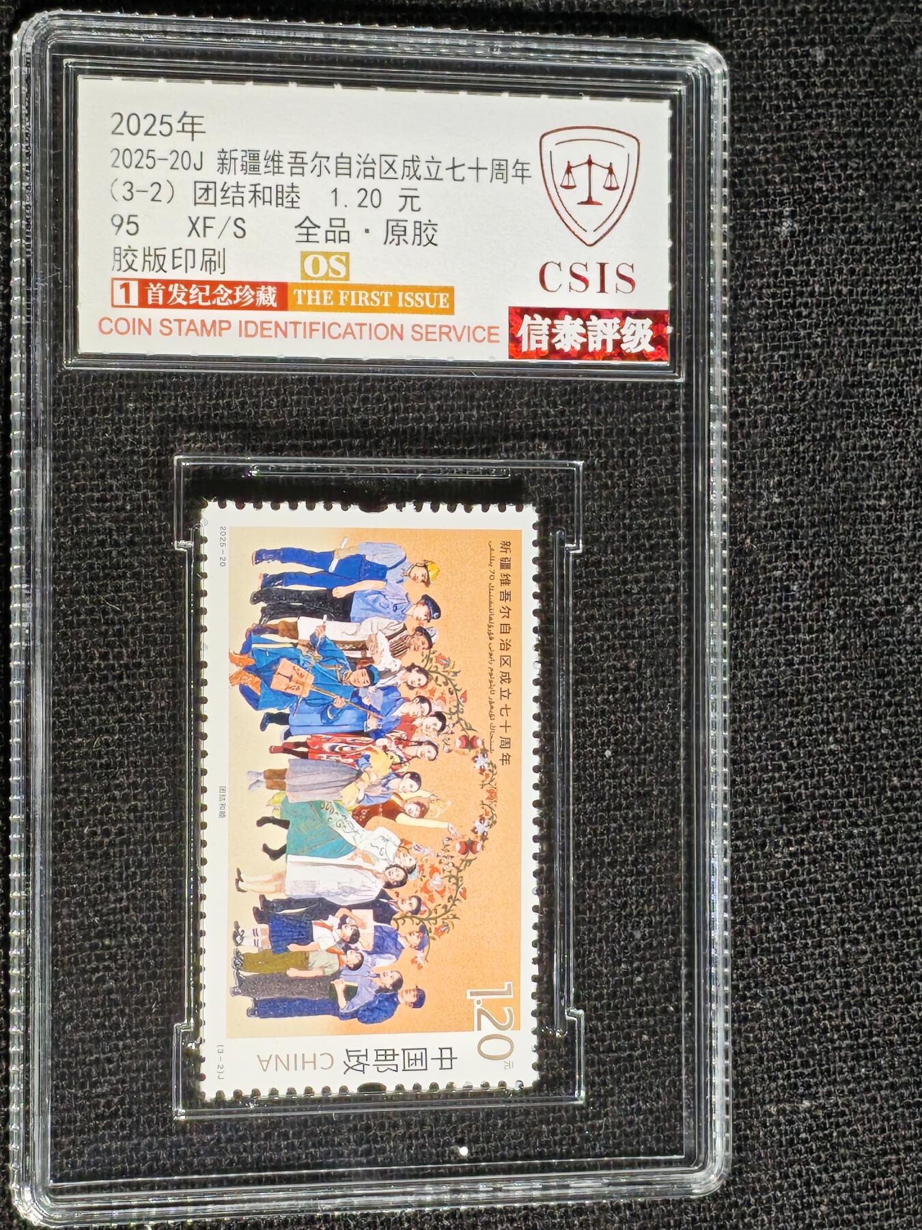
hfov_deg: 13.3
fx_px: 3942
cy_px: 615
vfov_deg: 17.7
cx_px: 461
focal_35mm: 111
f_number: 1.5
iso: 50
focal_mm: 4.94
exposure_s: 1/381
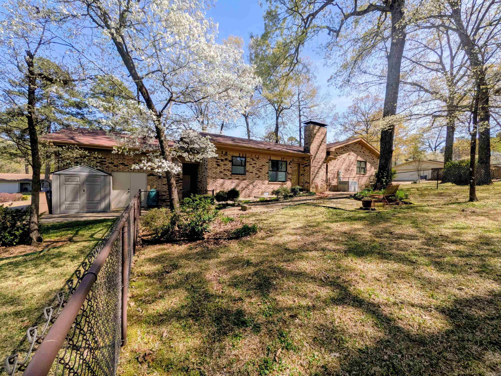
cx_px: 250
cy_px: 188
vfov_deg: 85.7
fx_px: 203
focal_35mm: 14
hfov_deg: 102.1
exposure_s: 1/1035
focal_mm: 1.85
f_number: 2.2
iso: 51
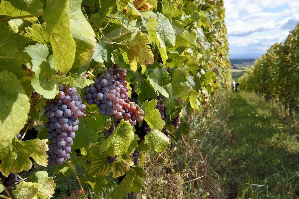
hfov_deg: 50.7
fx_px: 315
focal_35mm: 38
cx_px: 150
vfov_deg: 35.0
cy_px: 100
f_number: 14
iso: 200
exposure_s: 1/100
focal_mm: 38
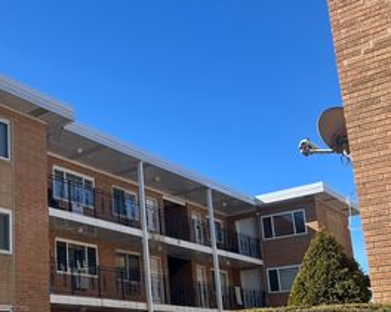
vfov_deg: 31.0
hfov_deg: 36.5
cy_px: 224
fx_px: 555
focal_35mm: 48
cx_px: 44
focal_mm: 5.7
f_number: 1.5
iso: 50
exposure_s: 1/2457
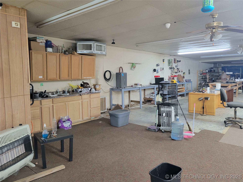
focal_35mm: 26
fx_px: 183
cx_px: 122
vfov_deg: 53.1
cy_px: 91
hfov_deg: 67.3
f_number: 1.8
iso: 400
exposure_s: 1/40
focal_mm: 5.4
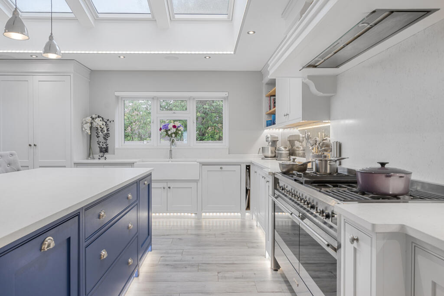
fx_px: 296
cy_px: 148
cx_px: 222
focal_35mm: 24
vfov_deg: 53.1
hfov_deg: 73.7
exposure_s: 1/3
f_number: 8
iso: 100
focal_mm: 16
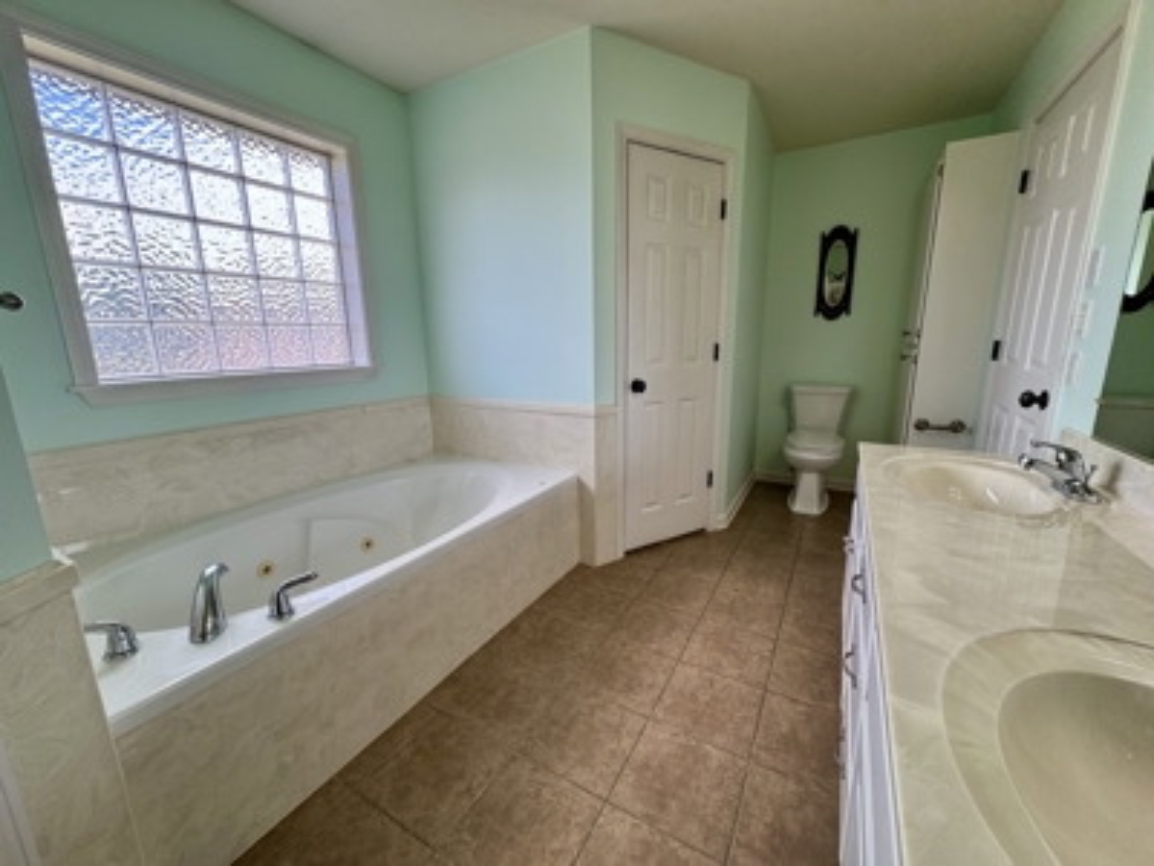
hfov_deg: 102.1
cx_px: 577
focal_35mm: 14
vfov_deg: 85.7
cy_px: 433
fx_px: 467
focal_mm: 2.22
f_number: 2.2
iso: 64
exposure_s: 1/120
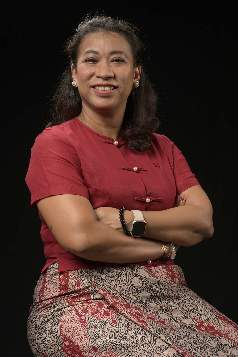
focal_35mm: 85
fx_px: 843
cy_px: 178
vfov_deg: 23.9
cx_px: 119
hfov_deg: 16.1
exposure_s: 1/200
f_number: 8
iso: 250
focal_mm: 85
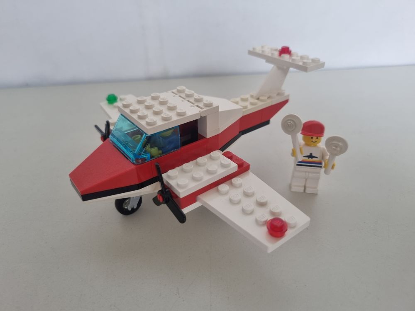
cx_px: 208
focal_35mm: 26
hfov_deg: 67.3
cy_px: 156
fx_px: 312
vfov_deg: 53.1
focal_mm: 5.4
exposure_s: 1/100
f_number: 1.8
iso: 100
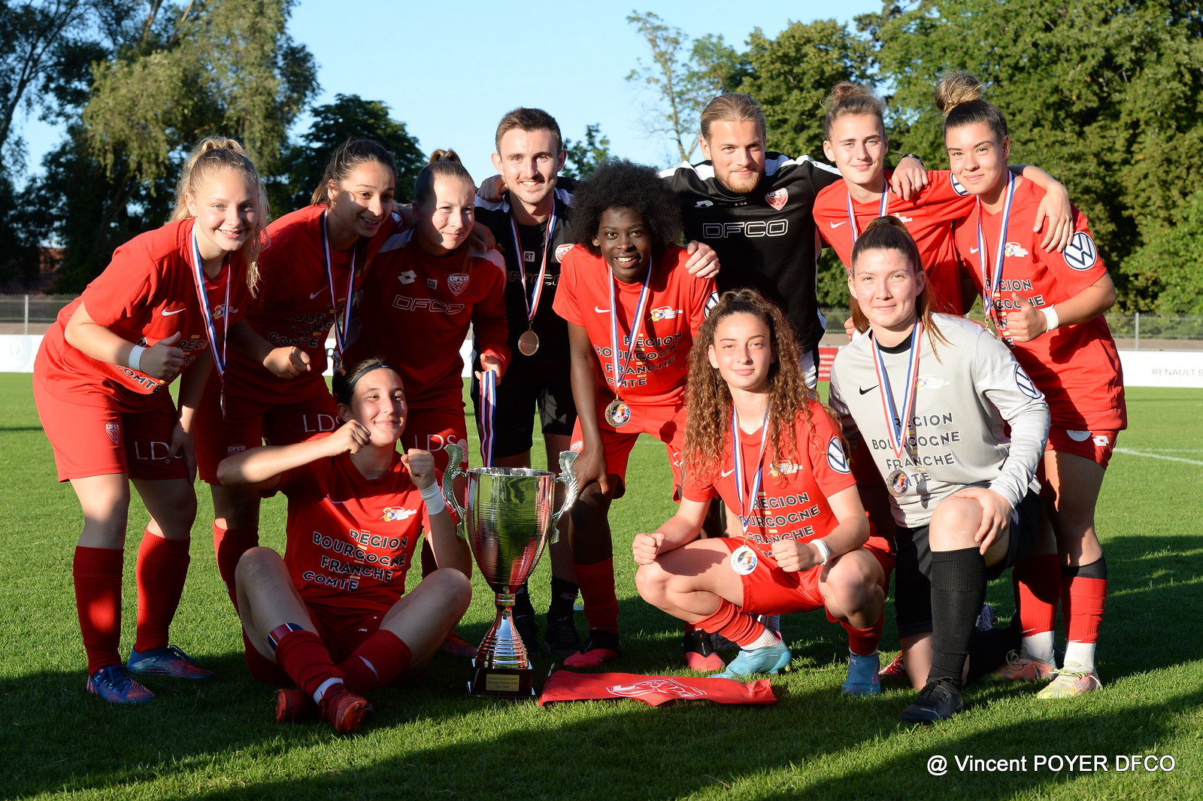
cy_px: 400
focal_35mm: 70
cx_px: 602
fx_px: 2338
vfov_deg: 19.4
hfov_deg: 28.9
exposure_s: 1/1000
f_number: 9
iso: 800
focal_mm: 70
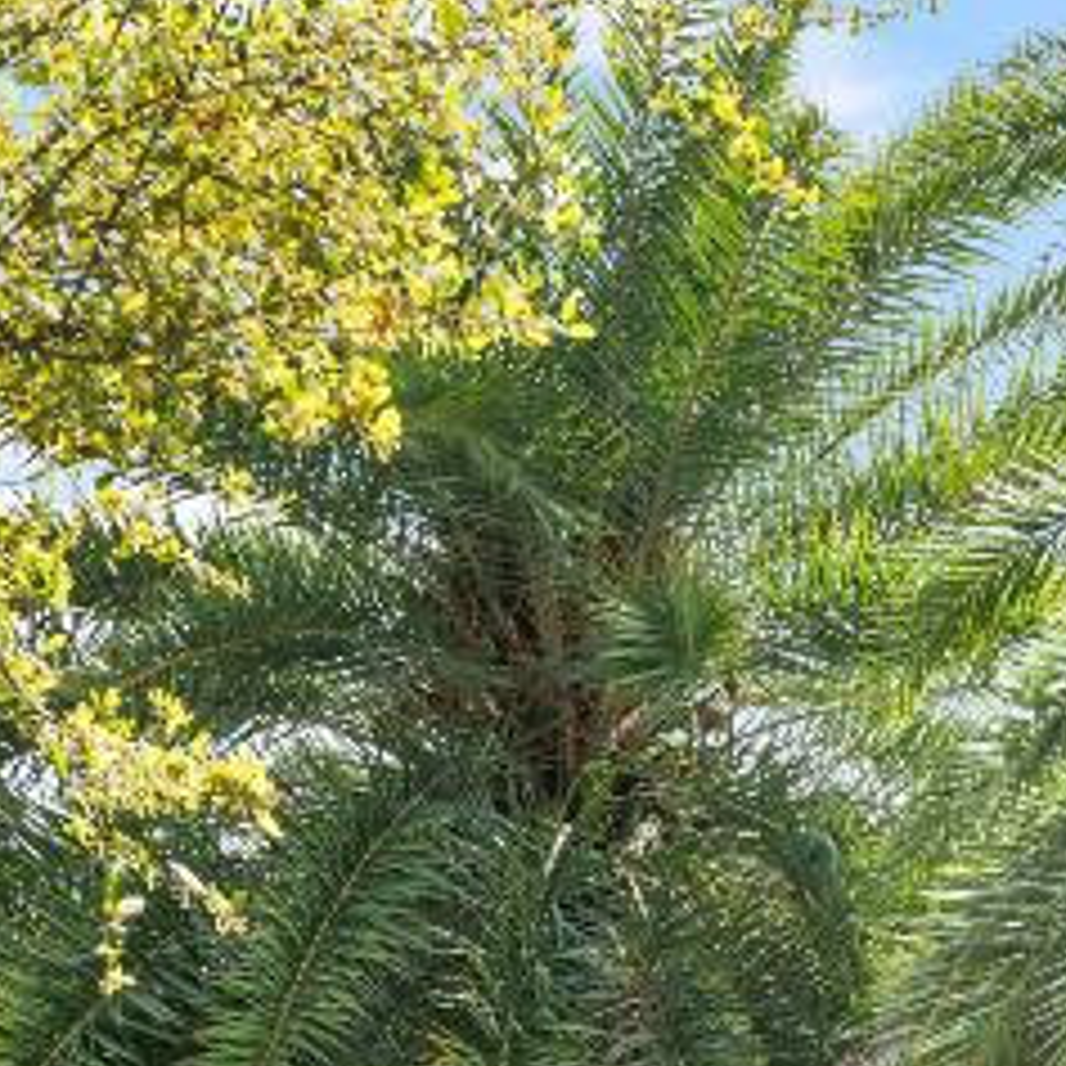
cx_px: 1199
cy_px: 1426
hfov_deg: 17.0
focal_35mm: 99
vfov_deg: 16.5
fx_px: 3449
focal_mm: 24
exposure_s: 1/25
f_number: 8
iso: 64
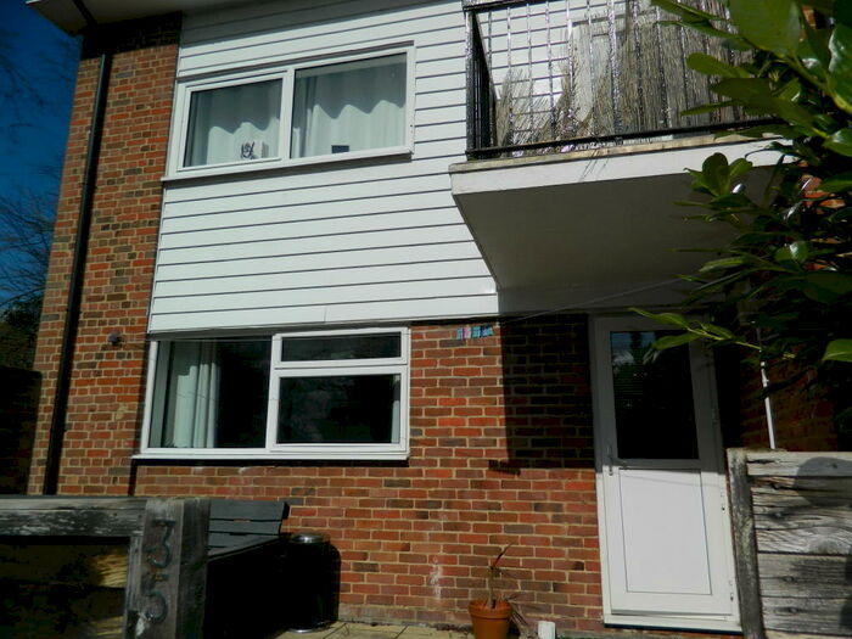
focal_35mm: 25
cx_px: 426
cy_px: 320
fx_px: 615
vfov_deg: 54.9
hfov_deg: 69.4
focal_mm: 4.5
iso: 80
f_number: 8.7
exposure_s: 1/400
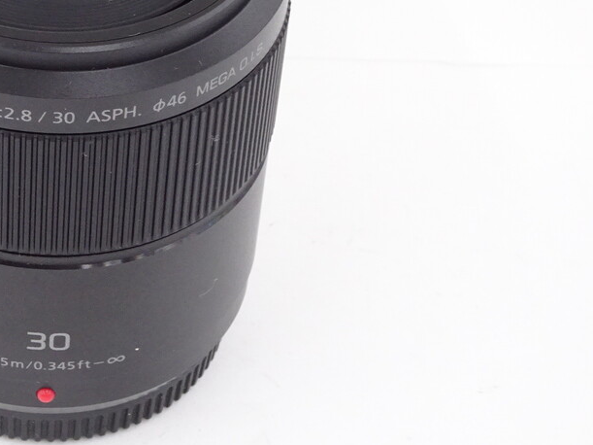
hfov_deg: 17.0
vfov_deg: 12.9
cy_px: 72
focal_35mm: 114
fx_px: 1953
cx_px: 34
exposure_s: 1/60
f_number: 4.5
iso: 500
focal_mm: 9.87
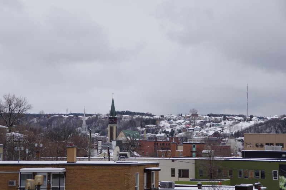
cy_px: 95
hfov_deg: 17.5
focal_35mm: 117
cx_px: 143
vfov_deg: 11.7
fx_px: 928
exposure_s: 1/500
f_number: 8
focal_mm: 78
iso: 200
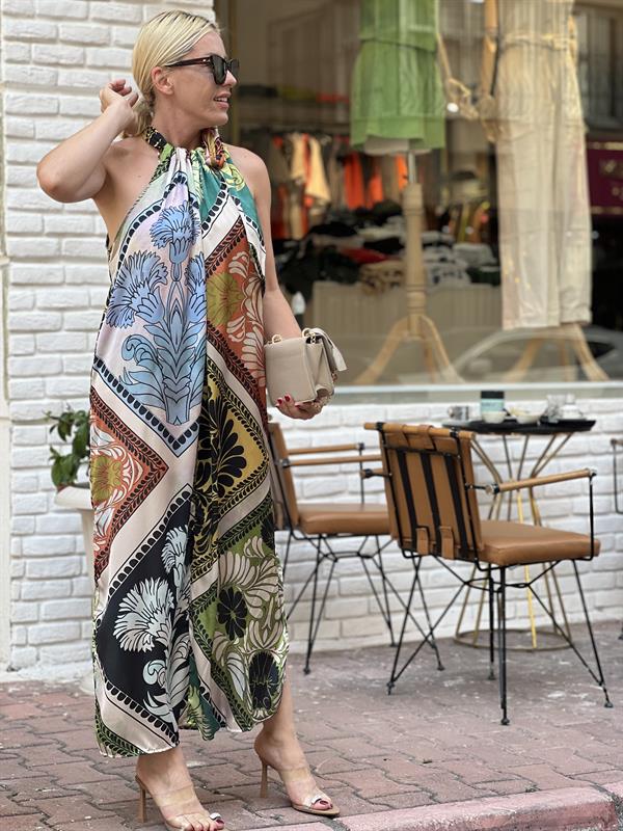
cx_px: 312
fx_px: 1848
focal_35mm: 77
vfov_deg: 25.3
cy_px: 416
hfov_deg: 19.1
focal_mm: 9
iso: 40
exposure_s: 1/121
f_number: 2.8
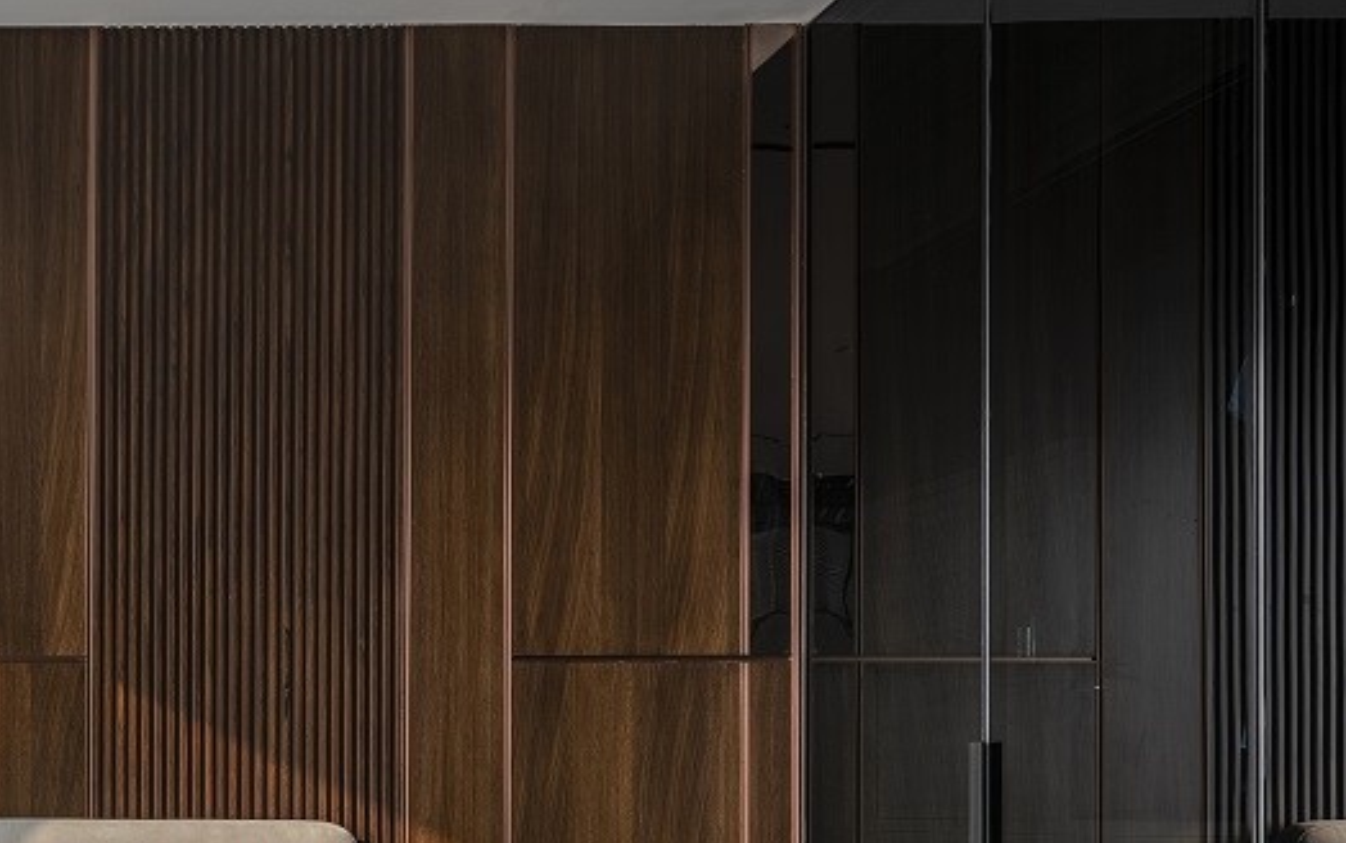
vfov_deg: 28.6
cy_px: 846
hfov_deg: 38.4
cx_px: -159
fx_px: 1541
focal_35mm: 42
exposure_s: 1/640
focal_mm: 18
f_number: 8
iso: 100
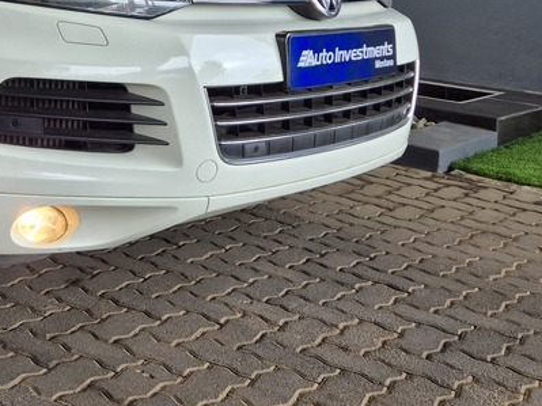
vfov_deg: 23.5
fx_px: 924
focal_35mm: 59
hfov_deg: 30.4
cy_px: -27
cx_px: 1
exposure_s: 1/180
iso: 32
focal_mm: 5.4
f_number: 1.8
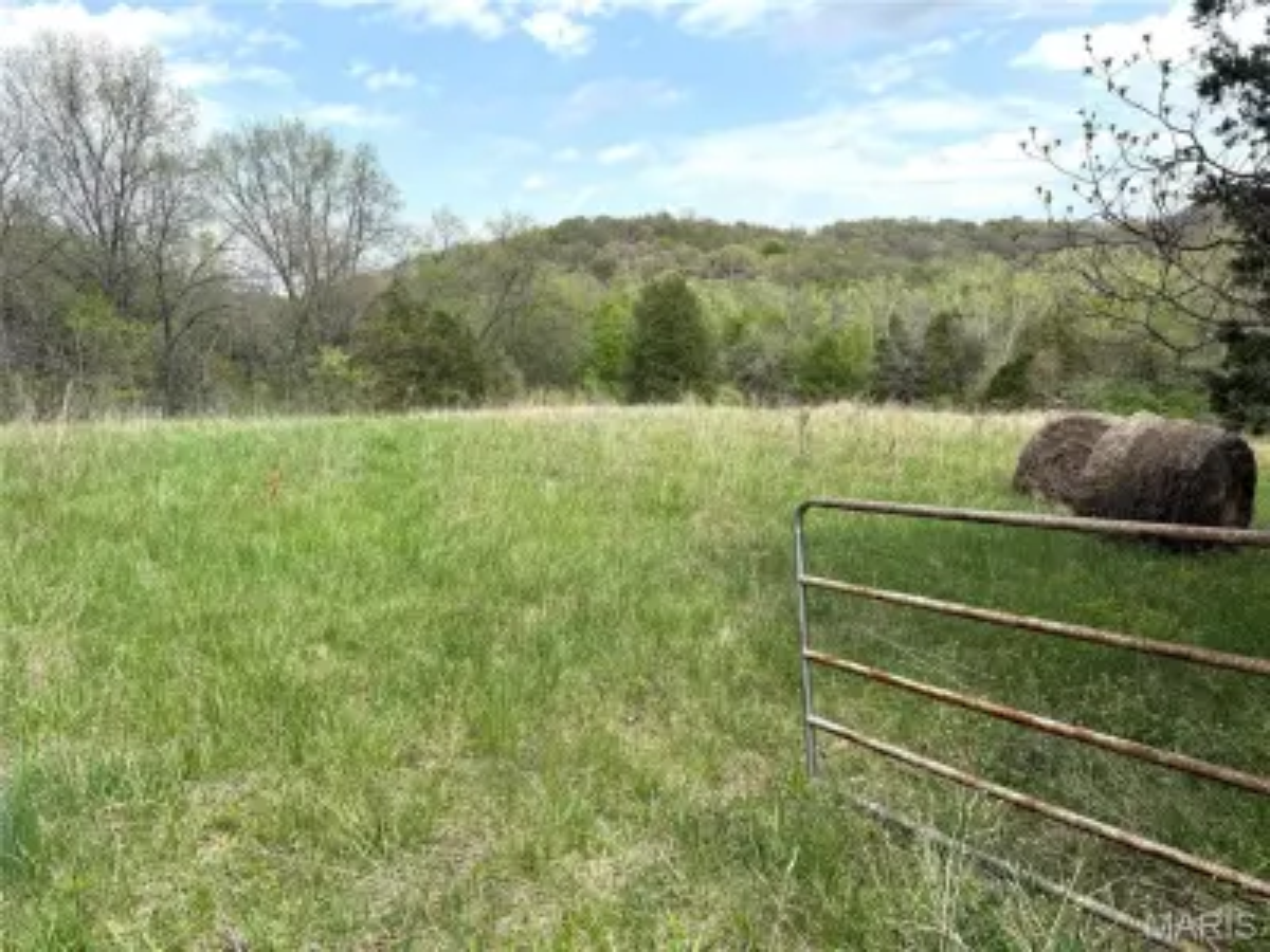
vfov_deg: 56.8
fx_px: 881
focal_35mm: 24
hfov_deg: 71.6
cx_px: 635
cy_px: 476
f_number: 1.78
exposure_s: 1/3279
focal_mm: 6.76
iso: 80
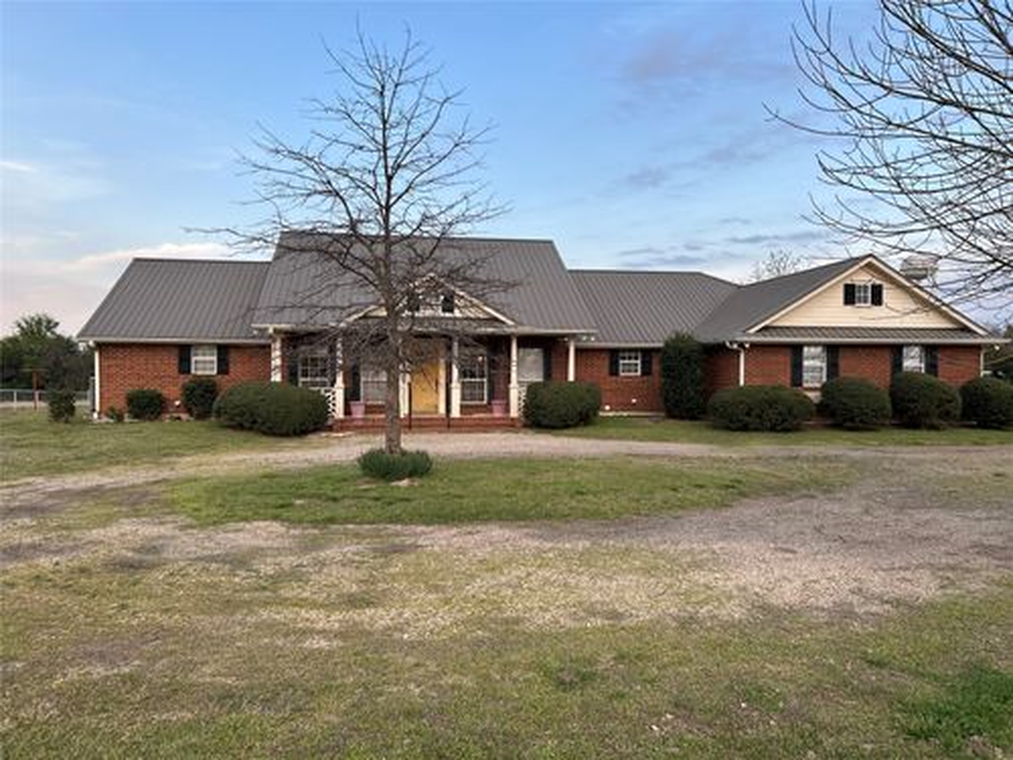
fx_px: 761
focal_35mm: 26
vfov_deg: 53.1
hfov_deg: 67.3
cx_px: 506
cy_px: 380
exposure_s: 1/588
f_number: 1.5
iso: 50
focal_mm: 5.7
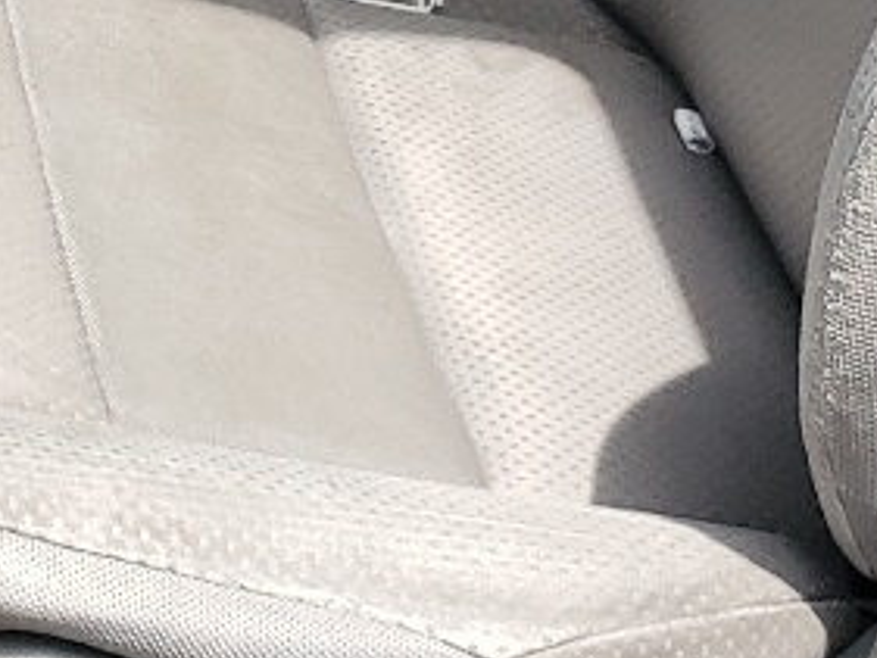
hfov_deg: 12.7
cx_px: -375
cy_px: -577
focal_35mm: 148
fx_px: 3751
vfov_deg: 9.5
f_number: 1.5
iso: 50
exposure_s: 1/1111
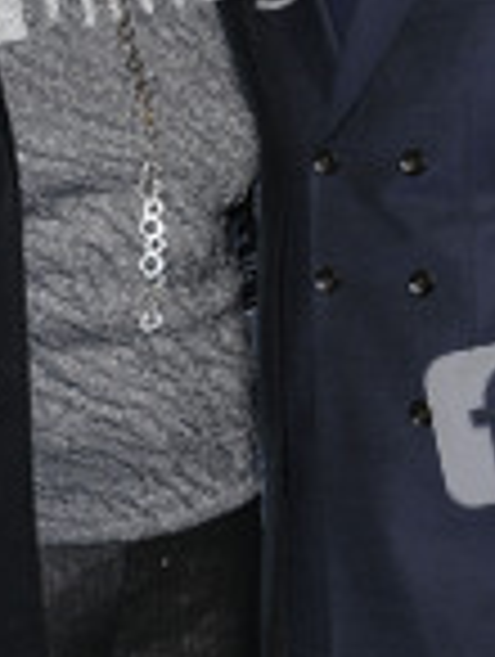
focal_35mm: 147
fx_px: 2795
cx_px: 248
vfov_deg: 13.4
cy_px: 176
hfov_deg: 10.1
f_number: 5.6
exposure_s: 1/250
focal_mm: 56
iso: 500
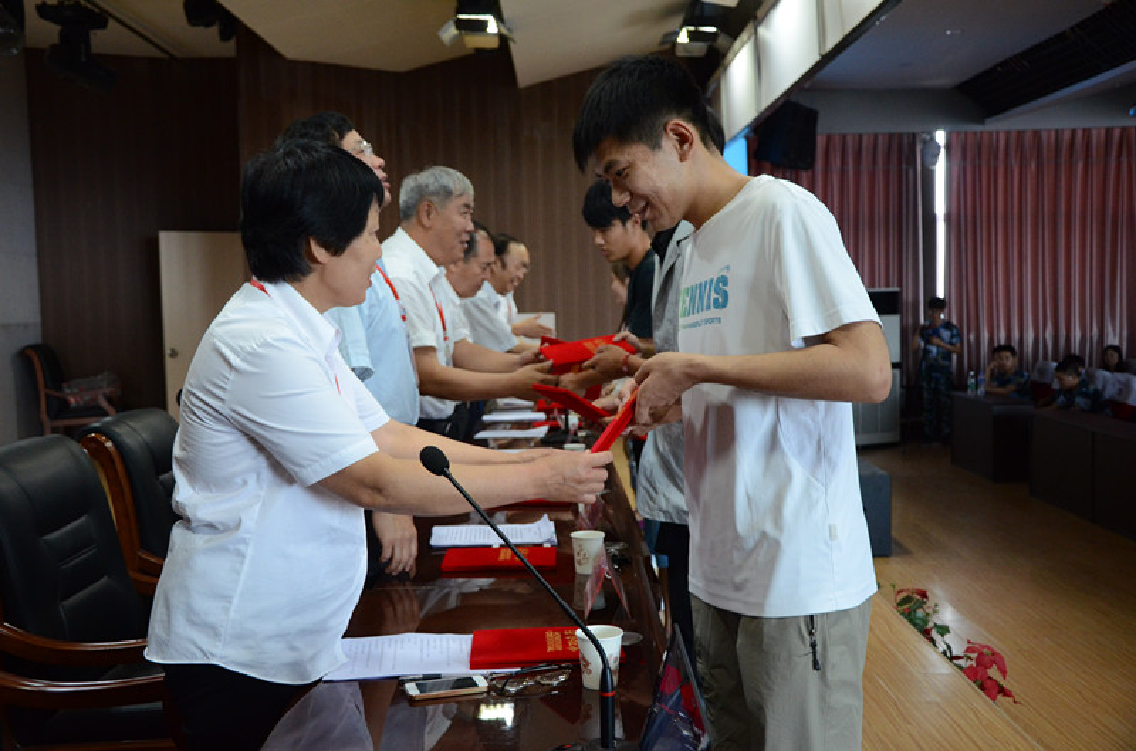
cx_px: 568
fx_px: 1180
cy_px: 376
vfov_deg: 35.3
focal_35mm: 38
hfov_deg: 51.4
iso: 1600
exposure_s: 1/125
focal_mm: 25
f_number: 4.5
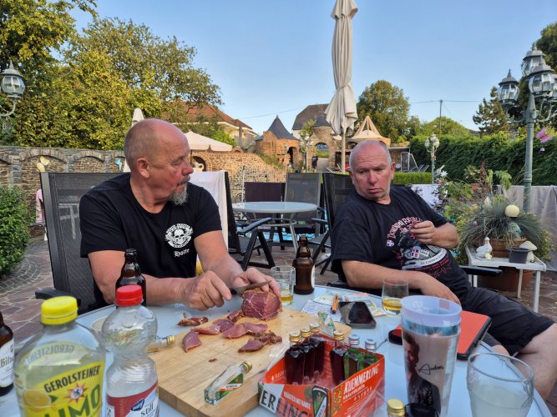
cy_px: 208
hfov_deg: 73.9
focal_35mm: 23
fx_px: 370
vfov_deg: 58.9
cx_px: 278
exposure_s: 1/385
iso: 25
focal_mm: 5.4
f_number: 1.8
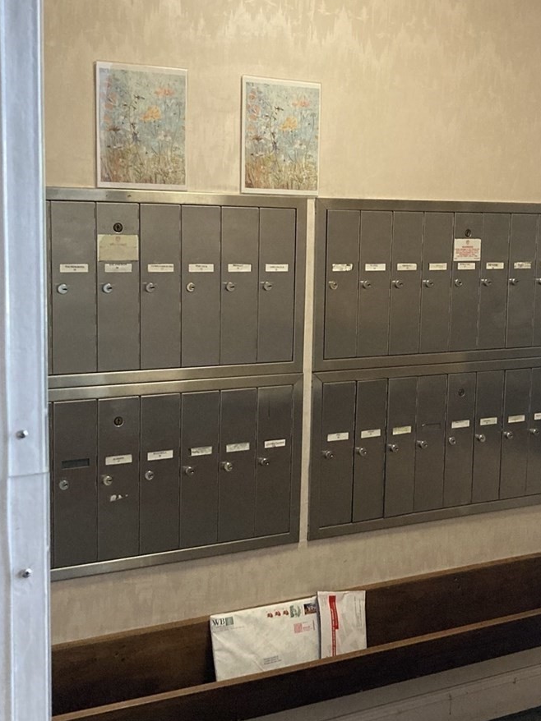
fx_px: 1022
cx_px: 363
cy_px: 342
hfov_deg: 29.4
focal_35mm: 49
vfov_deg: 38.9
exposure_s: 1/60
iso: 320
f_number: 1.8
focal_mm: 3.99
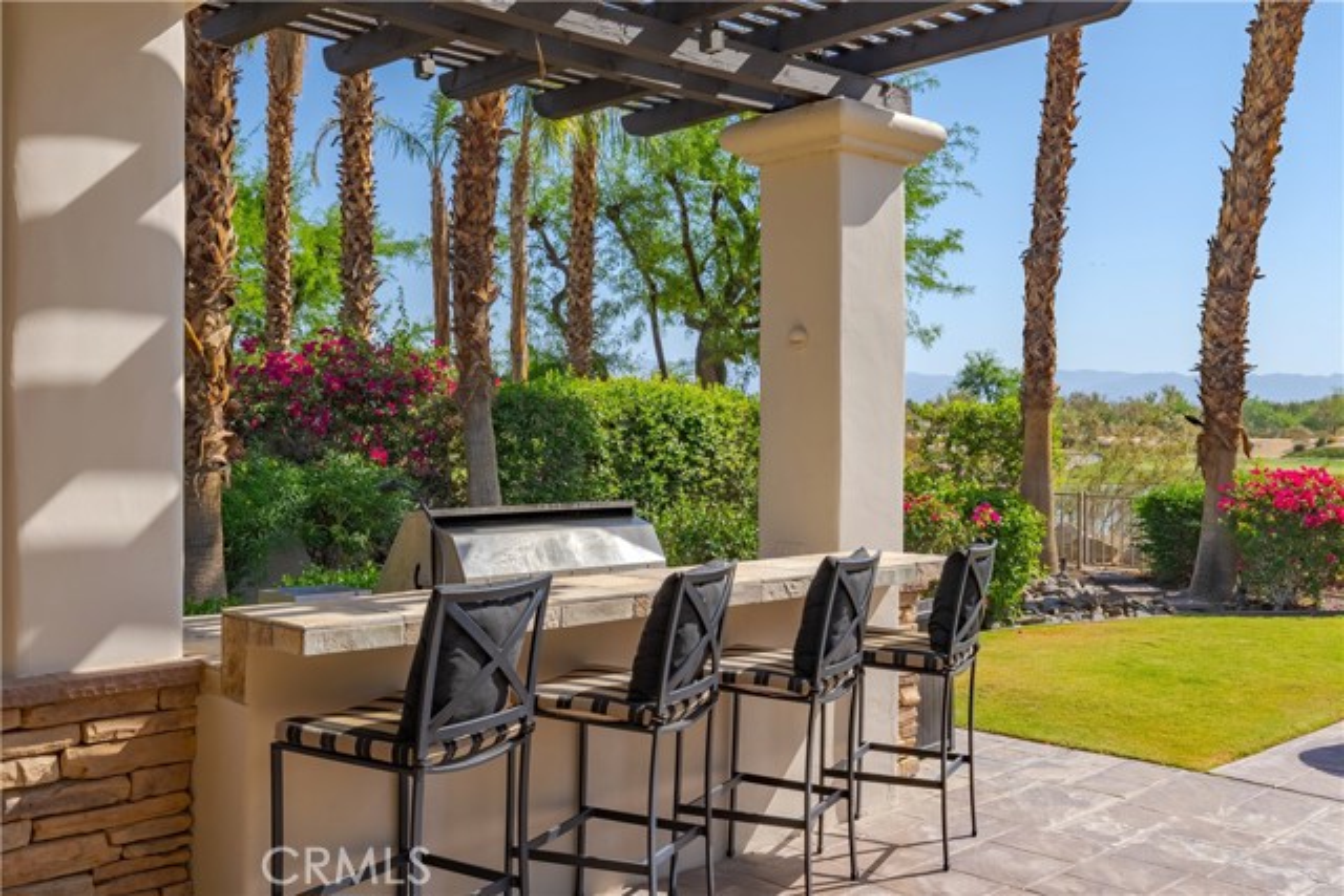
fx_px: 1344
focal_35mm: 36
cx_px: 672
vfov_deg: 36.9
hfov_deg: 53.1
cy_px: 448
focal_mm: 24
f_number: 10
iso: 100
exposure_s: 1/1000
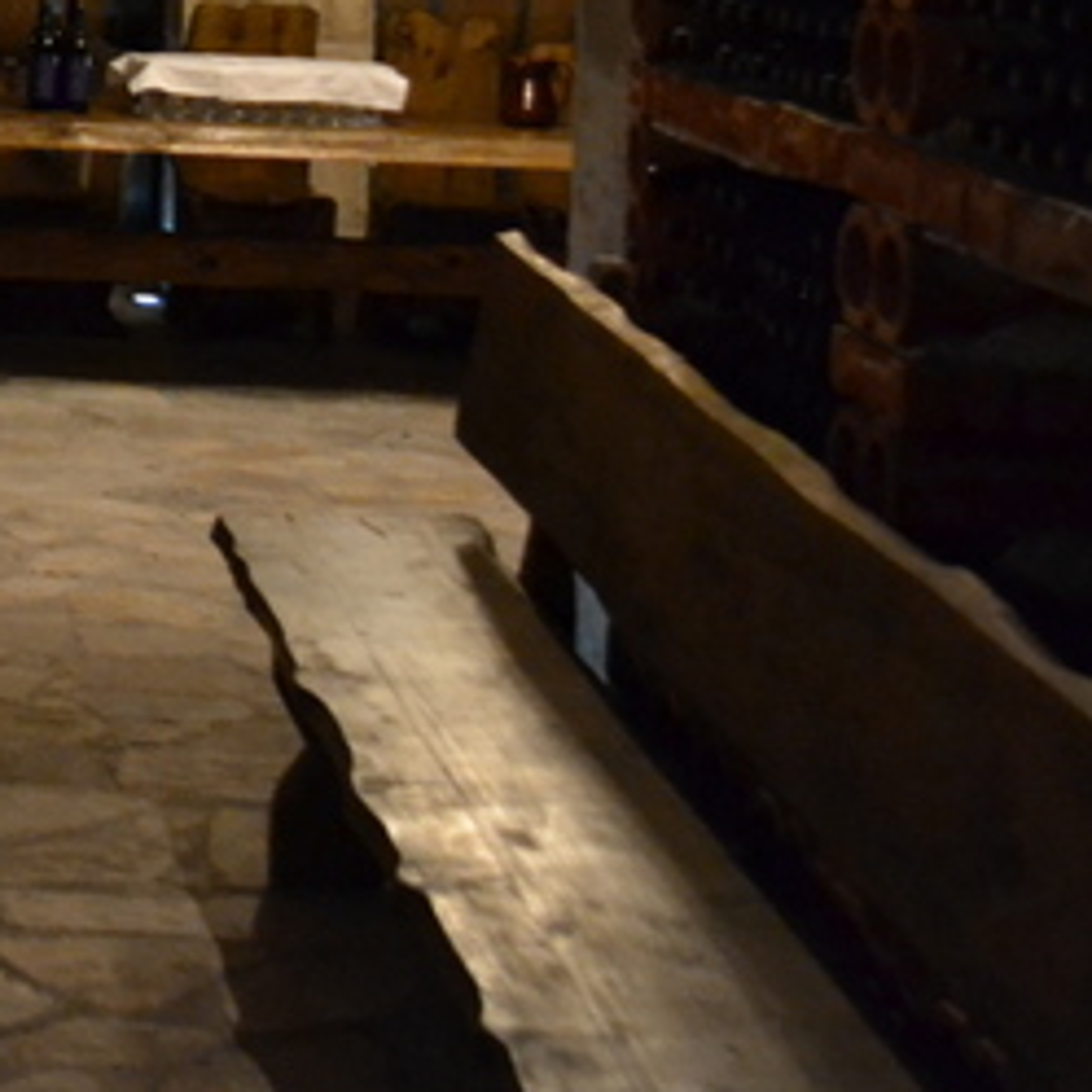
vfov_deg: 18.8
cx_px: -513
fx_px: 3212
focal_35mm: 90
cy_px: 4
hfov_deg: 17.5
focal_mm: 22
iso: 2800
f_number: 4
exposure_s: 1/15
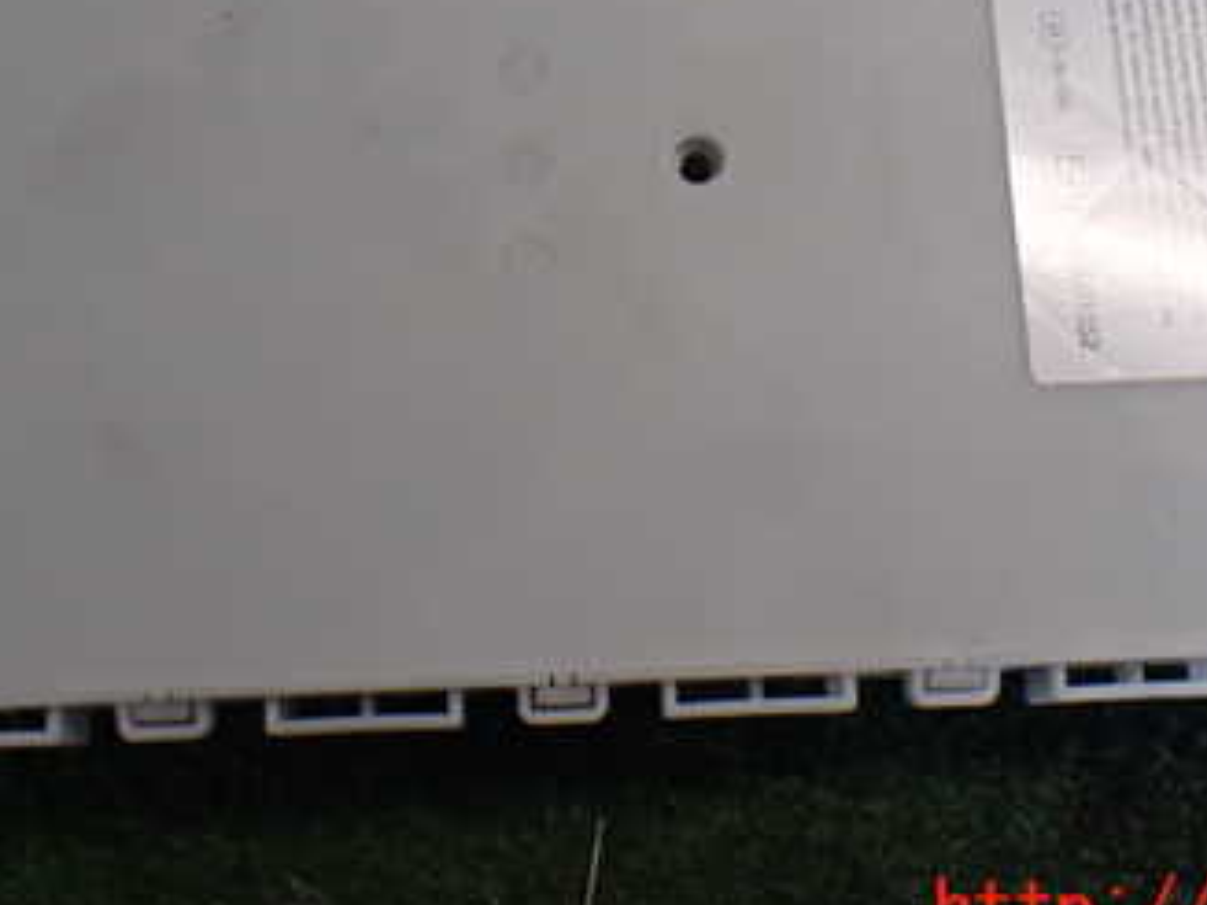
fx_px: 1917
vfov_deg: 25.9
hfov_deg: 34.9
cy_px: 129
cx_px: 661
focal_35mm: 55
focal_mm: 5.4
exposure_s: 1/125
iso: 320
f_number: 2.3
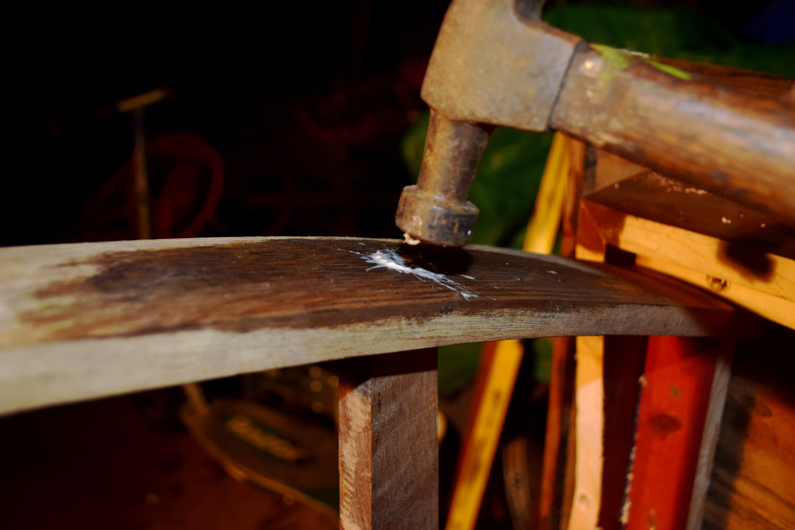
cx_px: 398
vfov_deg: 40.0
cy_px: 265
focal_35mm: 33
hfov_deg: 57.2
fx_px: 729
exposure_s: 1/60
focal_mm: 22
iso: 500
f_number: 4
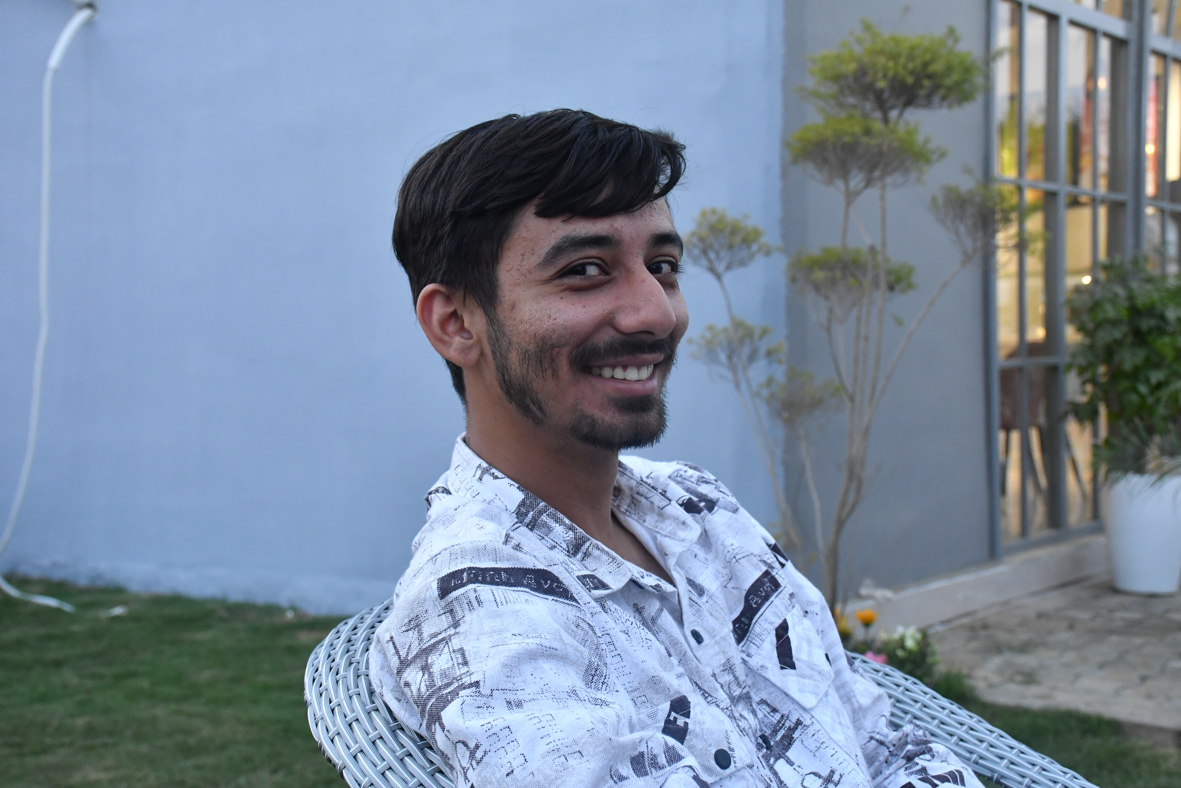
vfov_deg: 26.5
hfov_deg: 38.9
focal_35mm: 51
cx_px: 590
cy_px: 394
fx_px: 1673
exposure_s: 1/100
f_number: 6.3
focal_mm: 34
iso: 2000
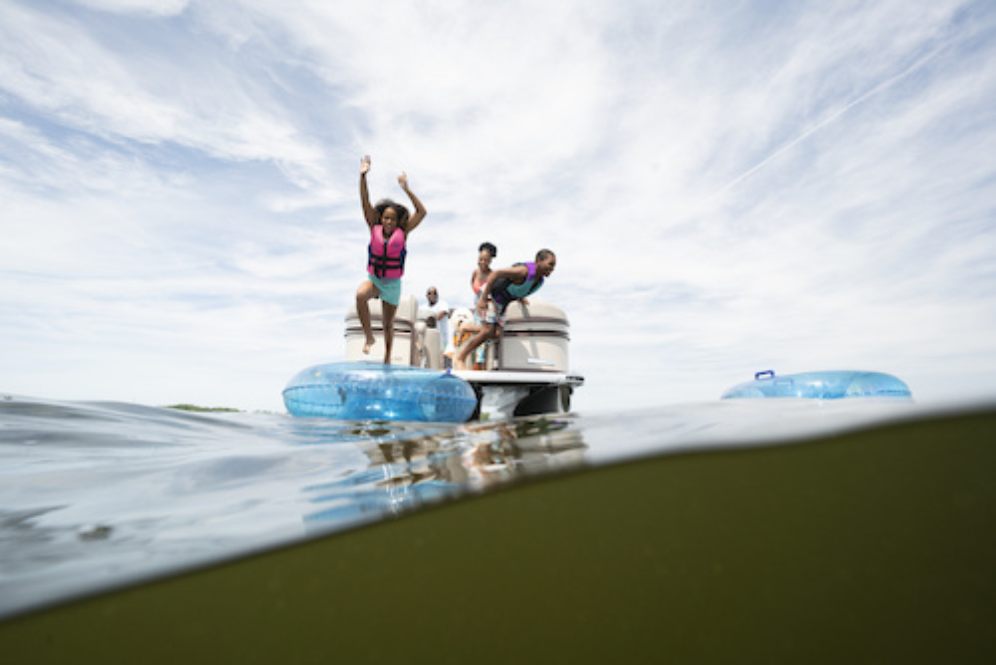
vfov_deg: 67.5
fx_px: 498
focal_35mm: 18
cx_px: 498
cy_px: 332
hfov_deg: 90.0
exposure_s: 1/500
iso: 1000
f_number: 9
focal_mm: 18
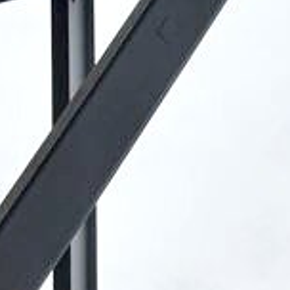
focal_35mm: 179
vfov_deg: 9.5
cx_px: 347
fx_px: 1697
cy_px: 441
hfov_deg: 9.6
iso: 80
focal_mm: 6.8
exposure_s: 1/2833
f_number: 1.8
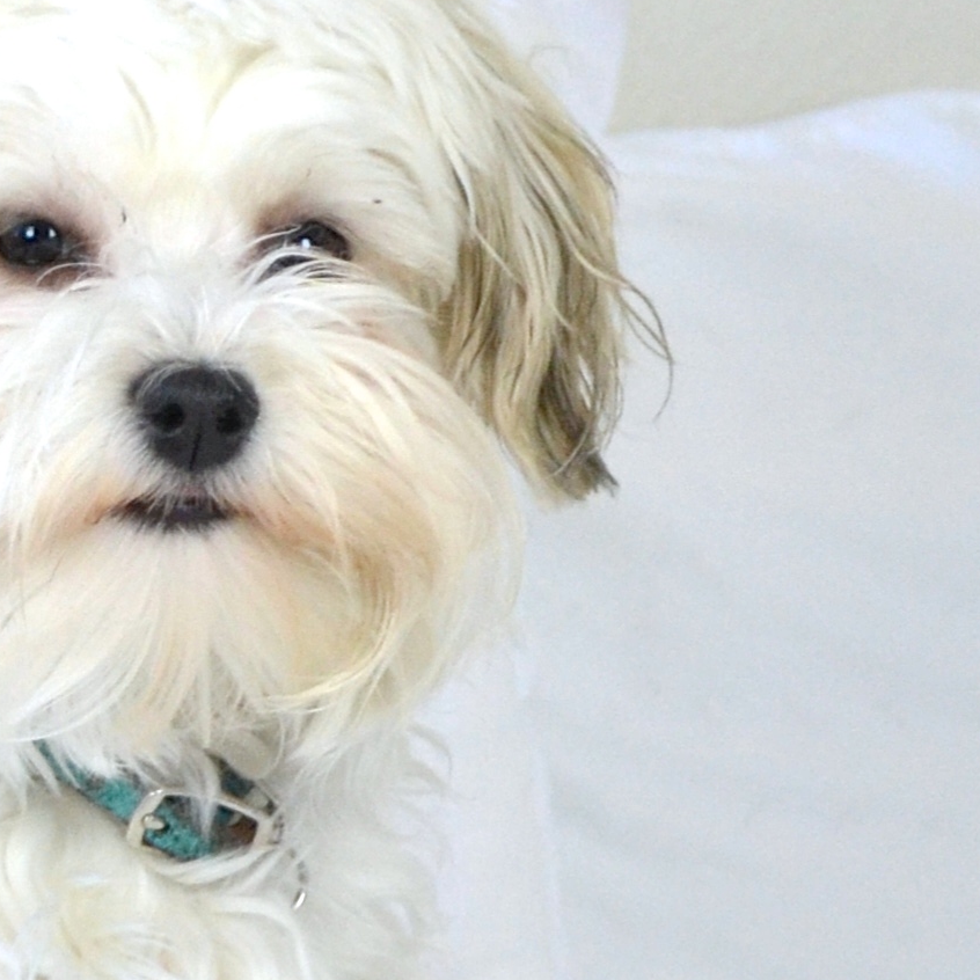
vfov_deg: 7.0
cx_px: -469
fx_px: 8007
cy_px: 471
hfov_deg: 6.9
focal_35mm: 250
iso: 800
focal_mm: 36
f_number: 5.6
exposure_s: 1/200
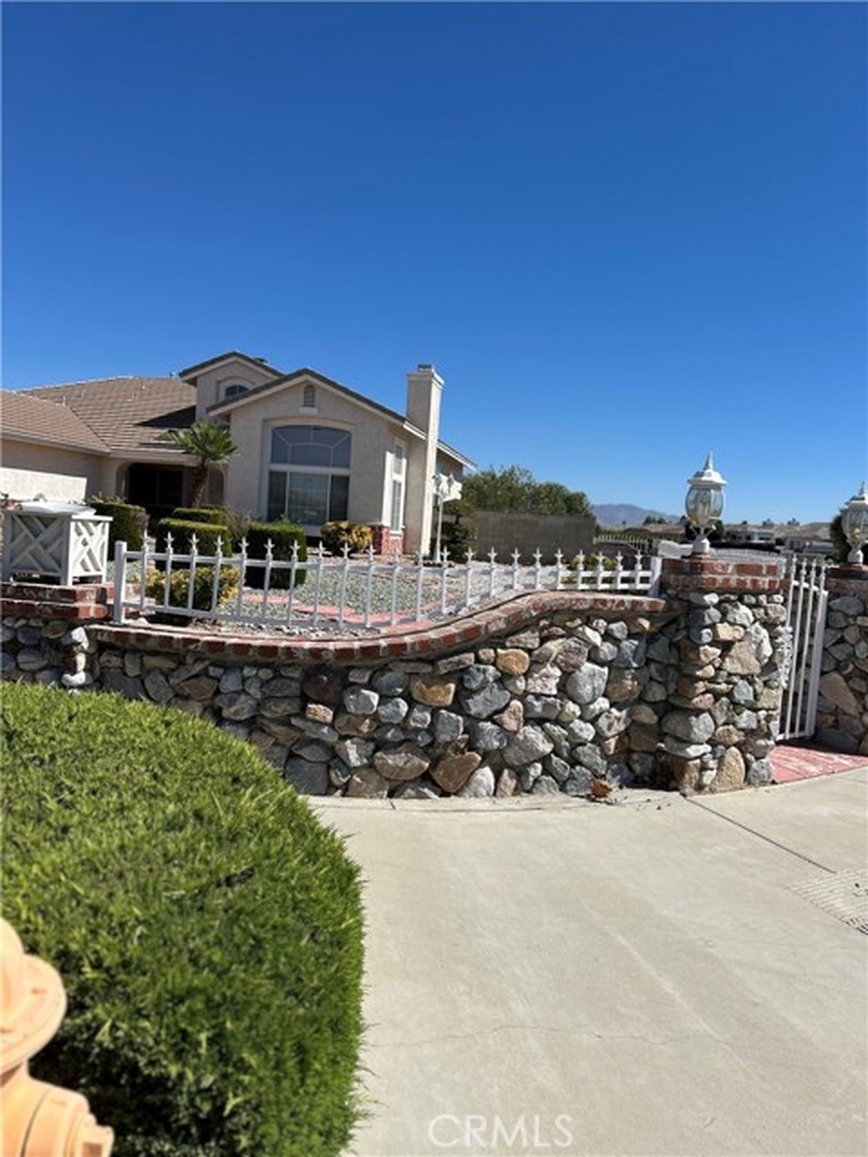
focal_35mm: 26
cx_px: 434
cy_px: 578
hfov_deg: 53.1
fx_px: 869
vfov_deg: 67.3
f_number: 1.5
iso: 50
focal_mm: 5.7
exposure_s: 1/6579
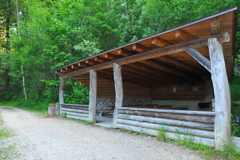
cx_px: 120
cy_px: 80
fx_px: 200
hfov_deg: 62.0
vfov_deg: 43.5
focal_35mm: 30
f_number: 4
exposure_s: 1/160
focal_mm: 20
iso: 1400
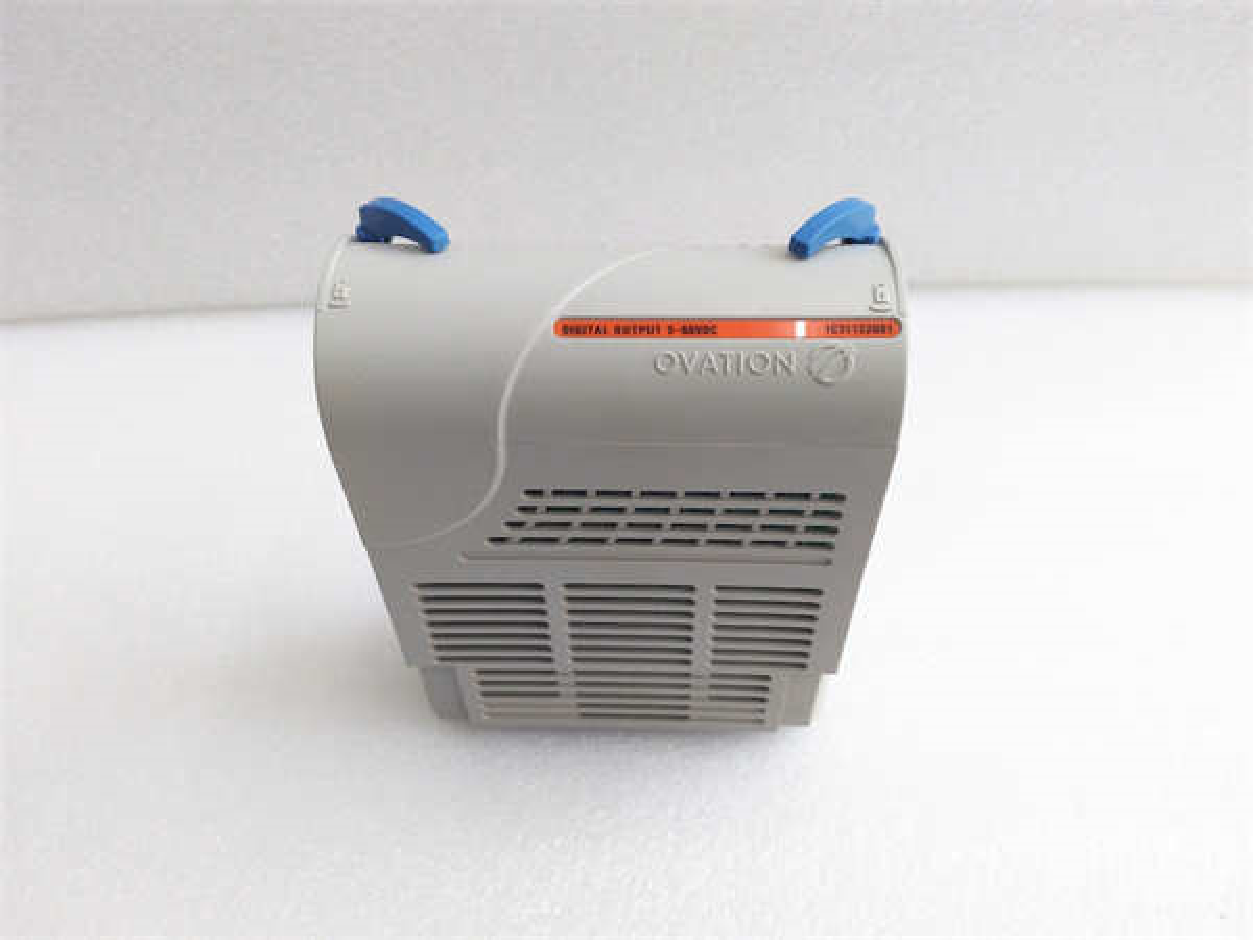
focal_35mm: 27
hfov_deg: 65.3
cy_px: 470
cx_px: 626
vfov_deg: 51.4
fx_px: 977
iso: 152
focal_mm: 3.79
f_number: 2
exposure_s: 1/33
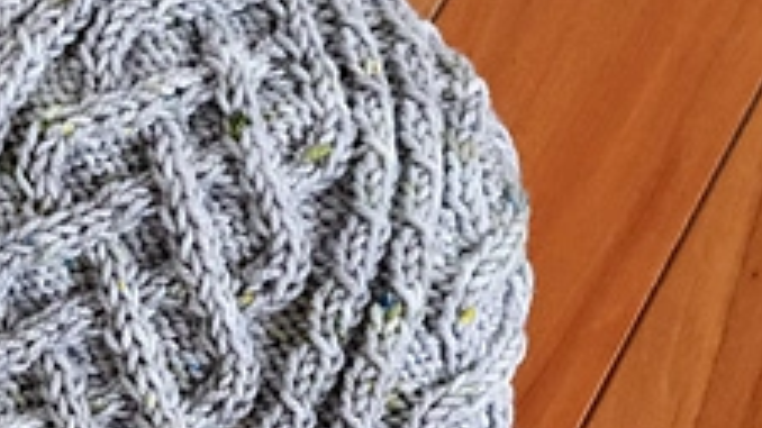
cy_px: 470
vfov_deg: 10.9
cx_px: 118
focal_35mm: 110
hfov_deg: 19.2
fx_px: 2222
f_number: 4
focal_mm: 24.7
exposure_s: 1/100
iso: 3200
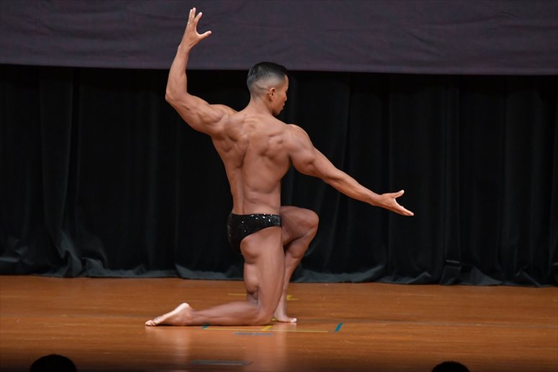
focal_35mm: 315
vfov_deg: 4.4
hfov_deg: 6.5
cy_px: 186
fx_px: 4880
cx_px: 279
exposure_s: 1/400
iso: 4000
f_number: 5.6
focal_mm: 210
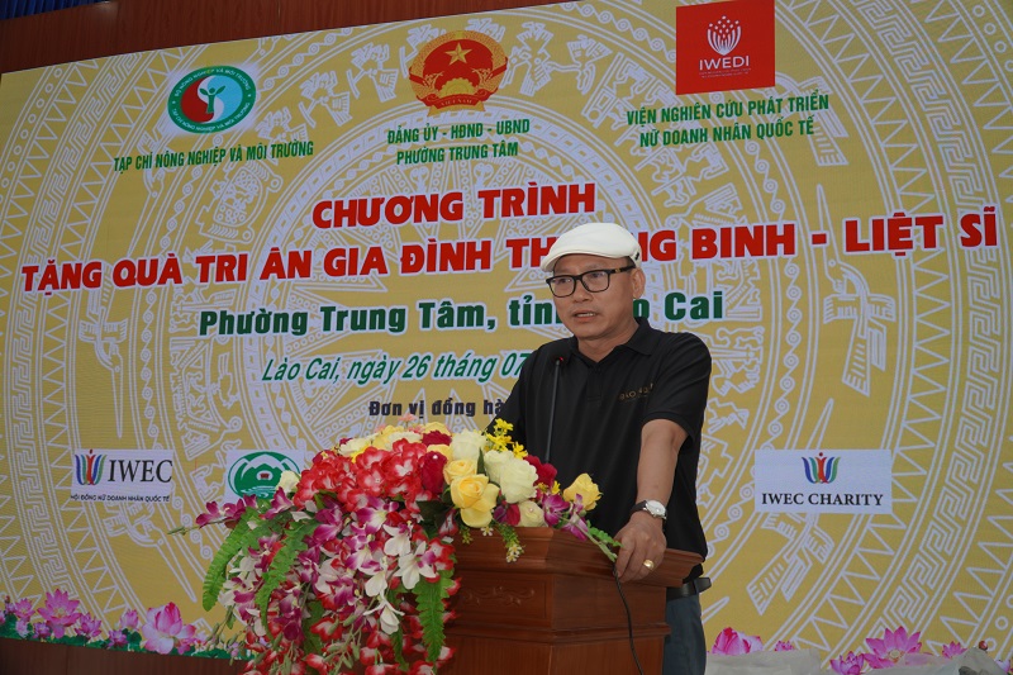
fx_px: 1055
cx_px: 506
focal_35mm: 38
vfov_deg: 35.5
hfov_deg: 51.3
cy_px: 338
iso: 160
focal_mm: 25
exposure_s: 1/160
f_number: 4
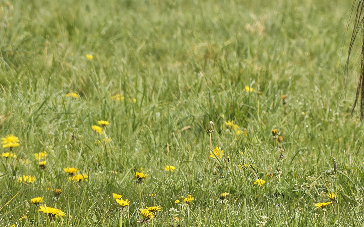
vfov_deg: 1.1
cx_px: 657
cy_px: -183
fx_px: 11936
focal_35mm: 1203
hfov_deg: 1.7
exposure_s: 1/800
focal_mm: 200
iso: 500
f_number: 8
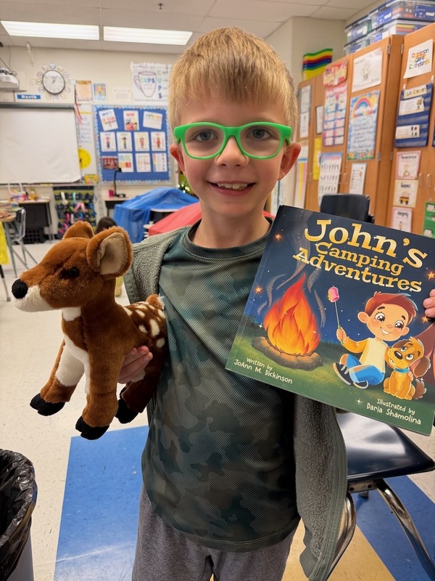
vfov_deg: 71.6
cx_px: 218
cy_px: 290
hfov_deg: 56.8
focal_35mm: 24
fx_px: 402
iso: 200
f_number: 1.78
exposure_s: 1/120
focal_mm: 6.76
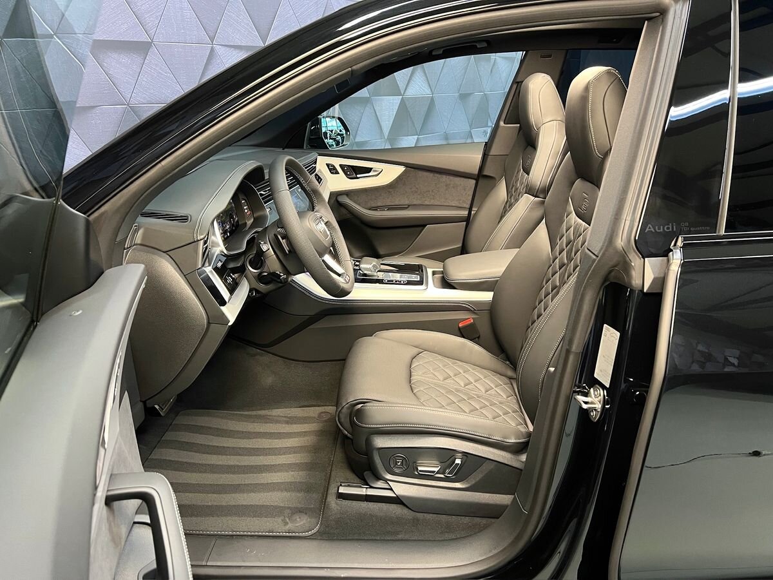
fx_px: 581
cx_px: 386
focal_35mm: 26
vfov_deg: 53.1
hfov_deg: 67.3
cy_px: 290
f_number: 1.5
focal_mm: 5.7
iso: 400
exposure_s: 1/60
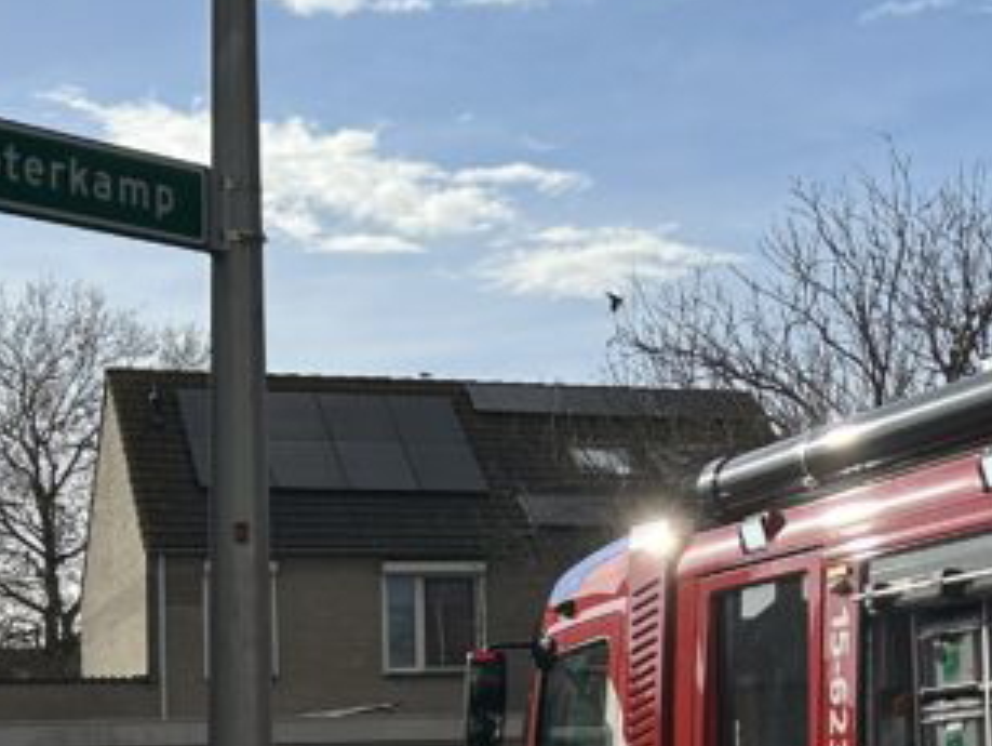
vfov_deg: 16.9
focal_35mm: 87
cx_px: 943
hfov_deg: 21.8
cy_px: 590
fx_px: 2495
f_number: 1.5
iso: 50
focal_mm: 5.7
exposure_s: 1/12658
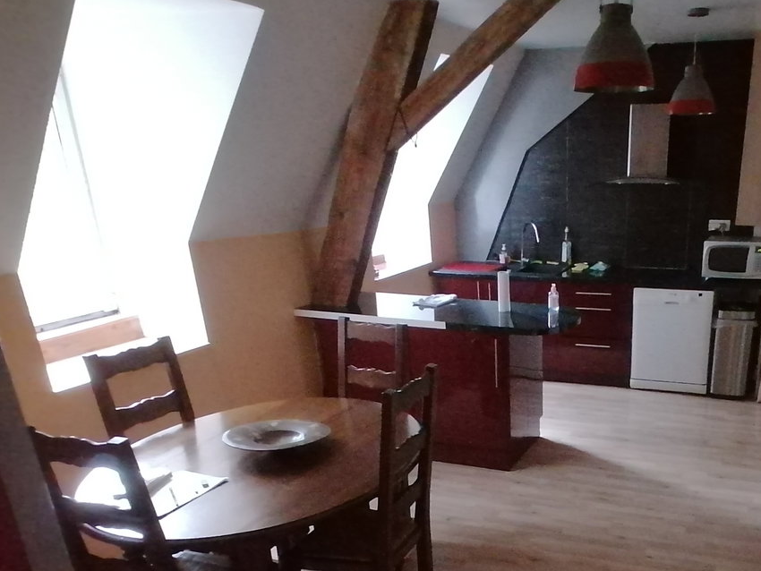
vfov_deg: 42.2
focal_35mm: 32
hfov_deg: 54.8
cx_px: 544
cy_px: 456
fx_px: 704
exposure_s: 1/14.3
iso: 1000
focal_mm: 2.84
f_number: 2.4
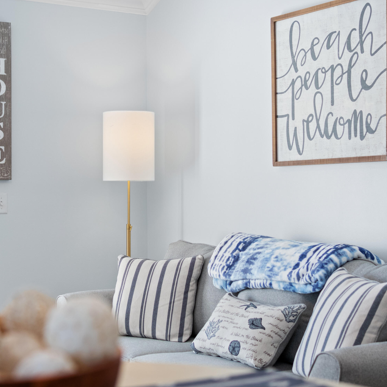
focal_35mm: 68
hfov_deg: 25.4
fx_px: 856
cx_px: 138
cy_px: 195
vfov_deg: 25.5
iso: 800
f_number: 2.8
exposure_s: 1/160
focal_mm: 35
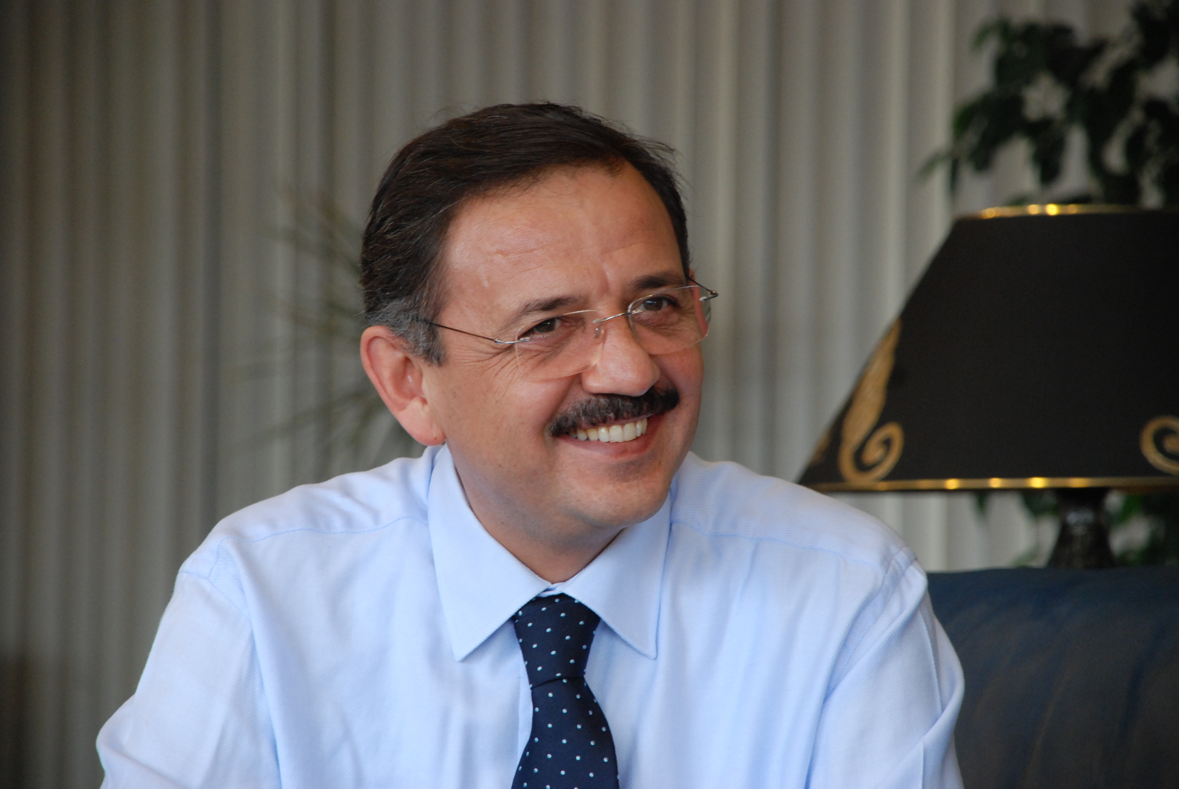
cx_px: 590
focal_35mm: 202
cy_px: 394
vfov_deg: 6.8
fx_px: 6640
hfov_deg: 10.1
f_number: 5.6
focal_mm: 135
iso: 800
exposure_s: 1/50
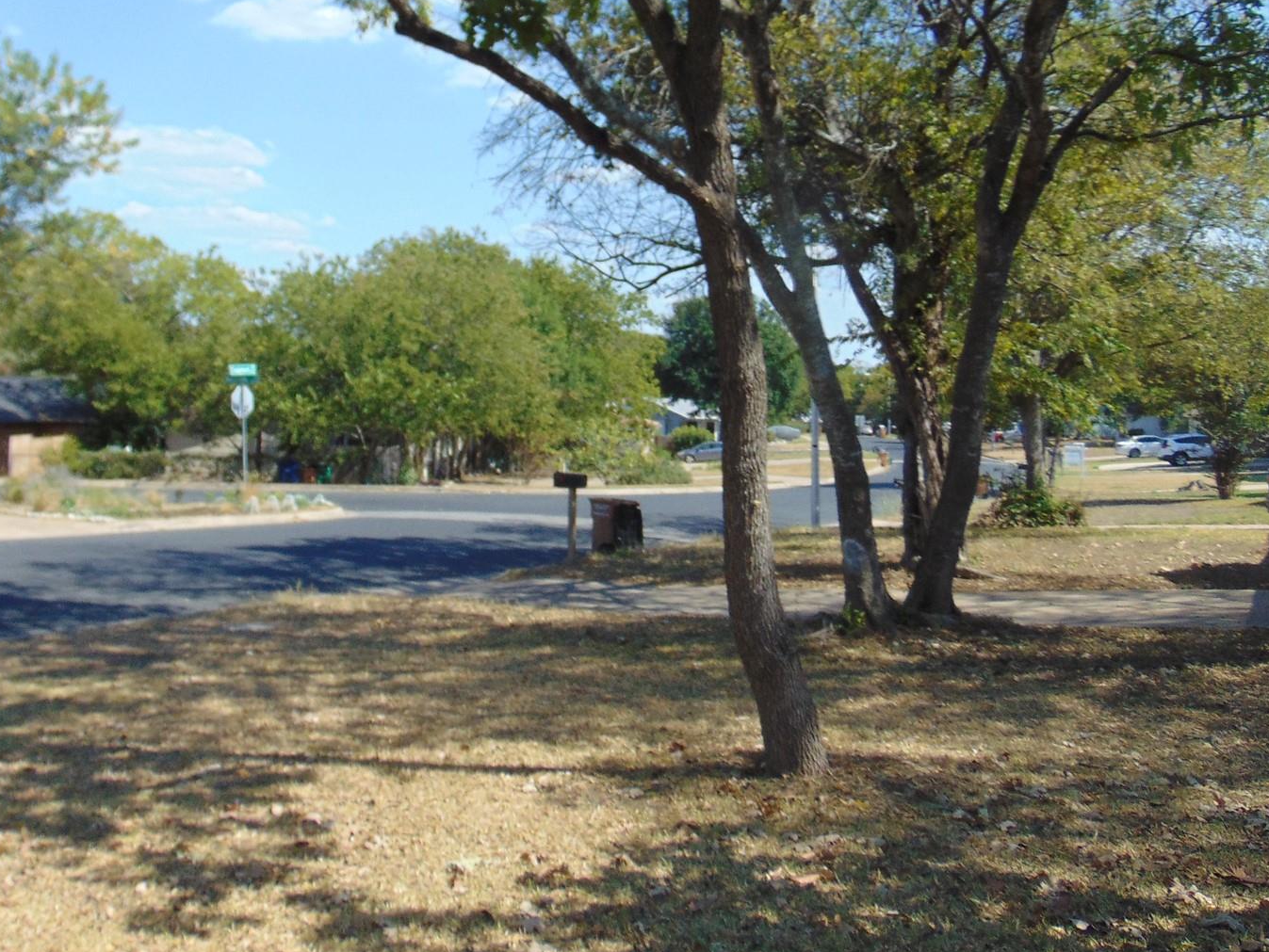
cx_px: 490
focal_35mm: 38
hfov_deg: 48.6
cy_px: 292
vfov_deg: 37.2
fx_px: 1393
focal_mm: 4.5
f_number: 3
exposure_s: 1/800
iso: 80
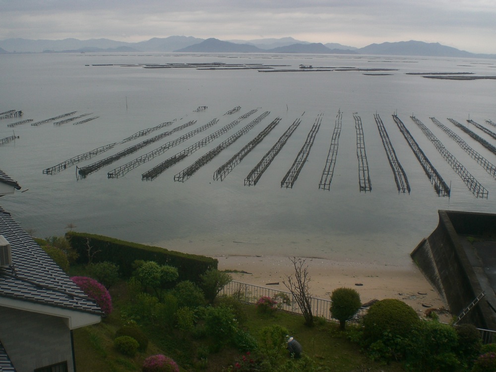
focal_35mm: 38
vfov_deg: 37.7
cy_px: 186
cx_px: 248
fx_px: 544
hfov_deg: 49.0
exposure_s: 1/250
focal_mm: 6.3
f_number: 4.4
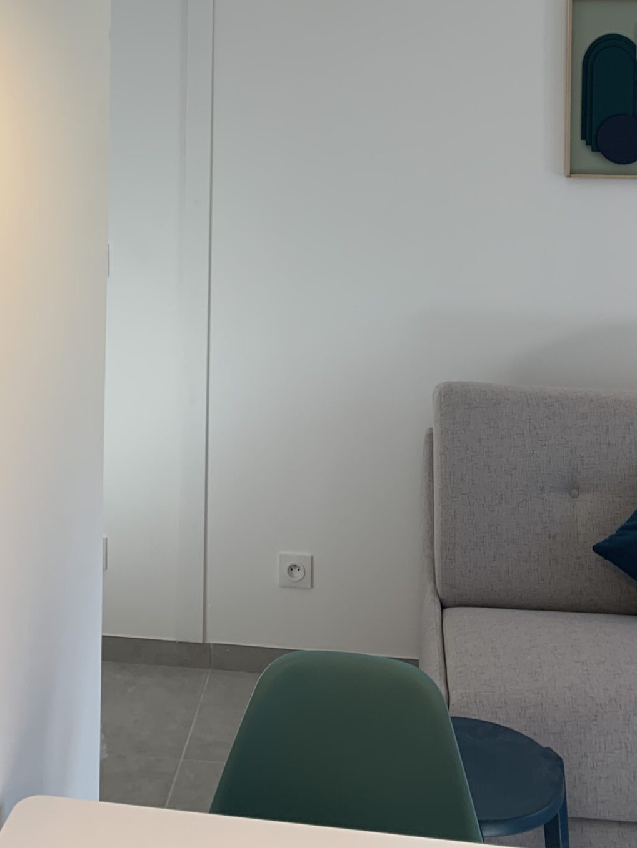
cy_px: 90
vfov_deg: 36.6
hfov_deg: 29.5
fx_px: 1202
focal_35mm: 49
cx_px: 219
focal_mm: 4.25
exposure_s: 1/122
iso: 32
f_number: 1.8
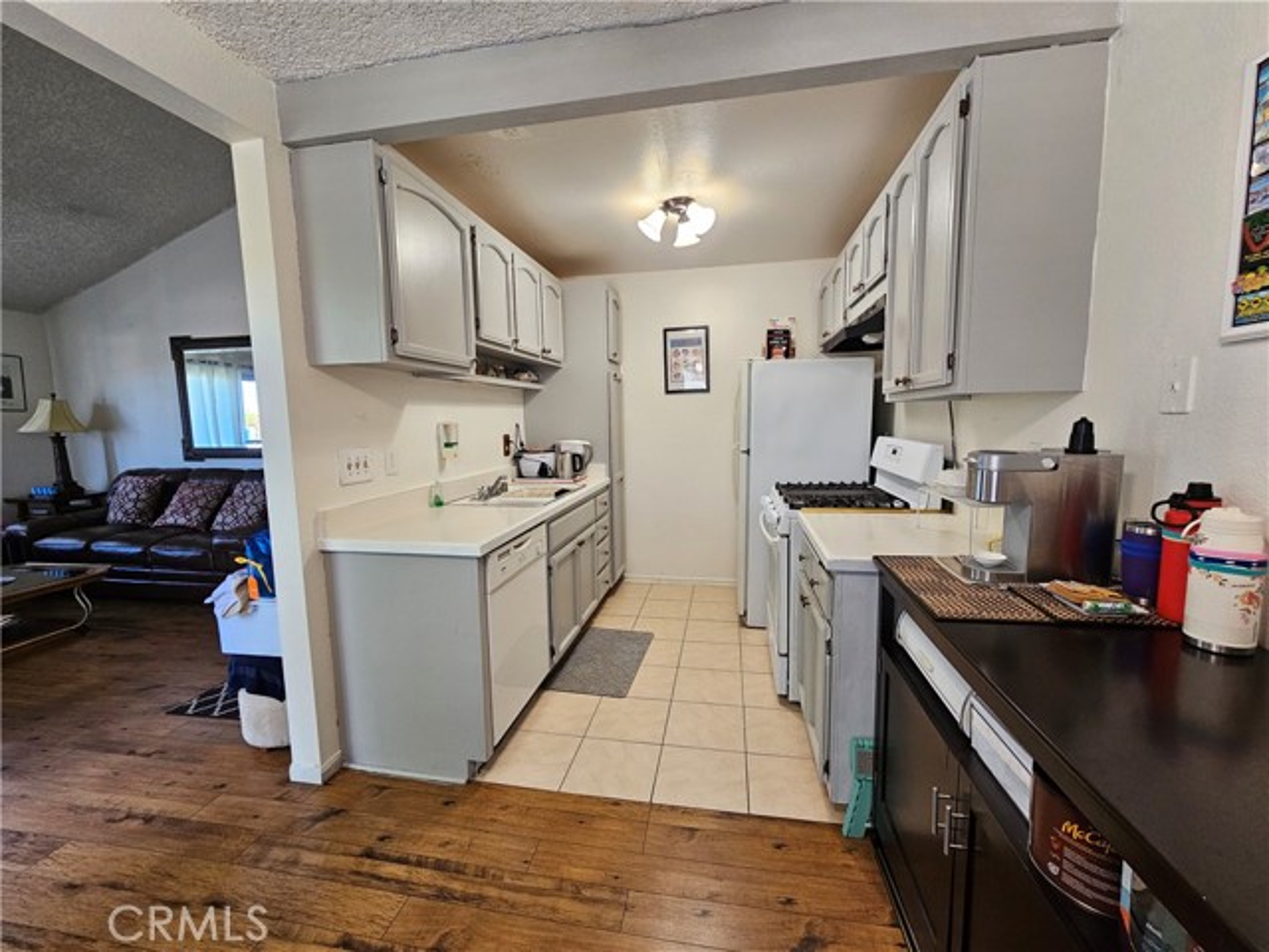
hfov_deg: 106.2
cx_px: 634
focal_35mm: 13
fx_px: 477
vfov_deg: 89.9
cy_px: 476
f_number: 2.2
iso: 160
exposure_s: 1/60
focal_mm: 2.2
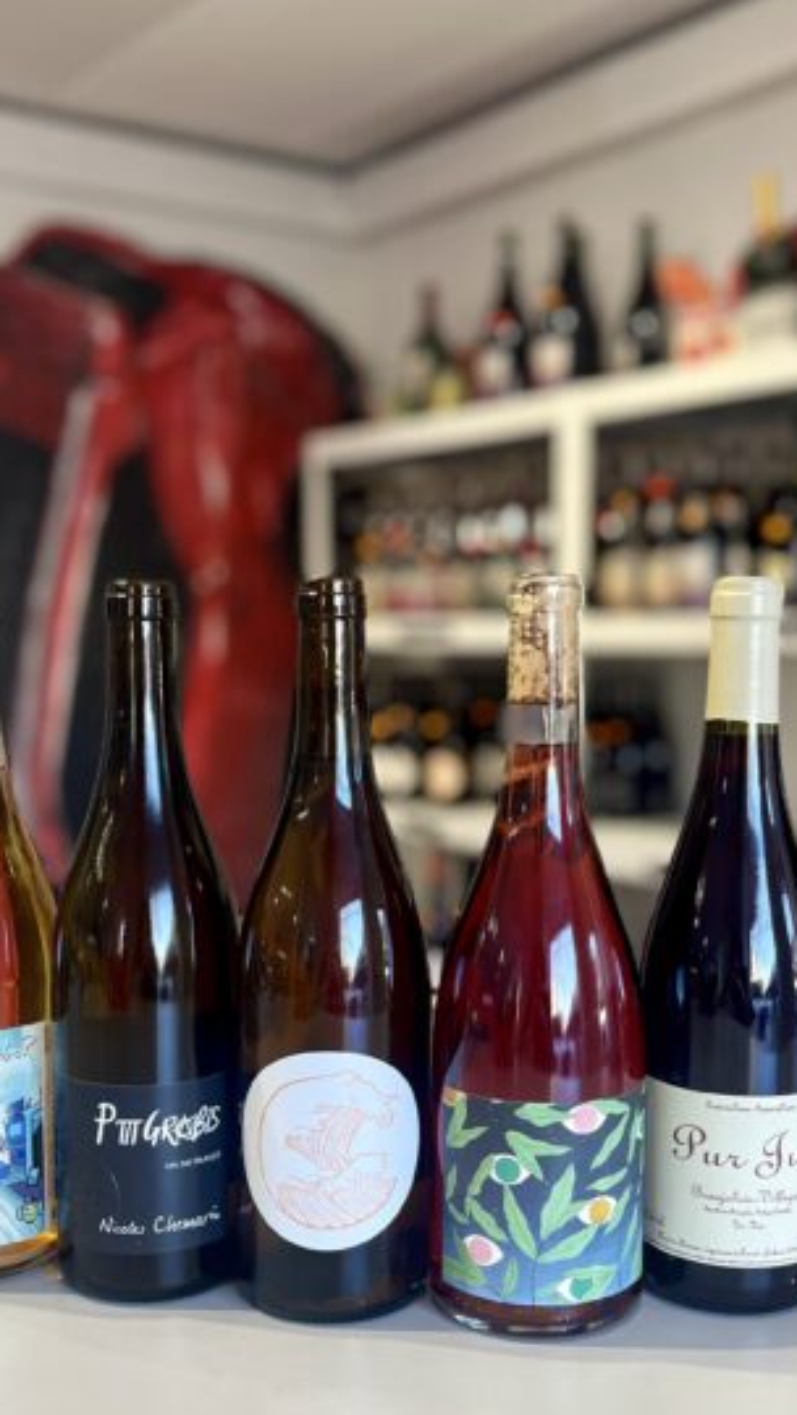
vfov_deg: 56.4
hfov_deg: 33.7
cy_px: 808
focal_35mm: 35
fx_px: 1314
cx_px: 440
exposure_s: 1/116
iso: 100
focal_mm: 5.1
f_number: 1.6
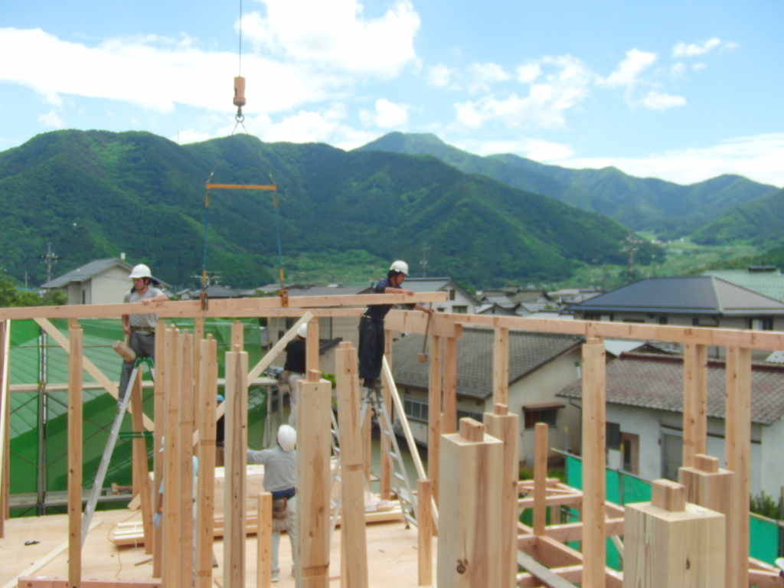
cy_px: 294
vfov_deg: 38.7
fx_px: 838
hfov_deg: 50.1
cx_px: 392
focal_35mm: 37
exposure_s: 1/640
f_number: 3.6
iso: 100
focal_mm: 6.42
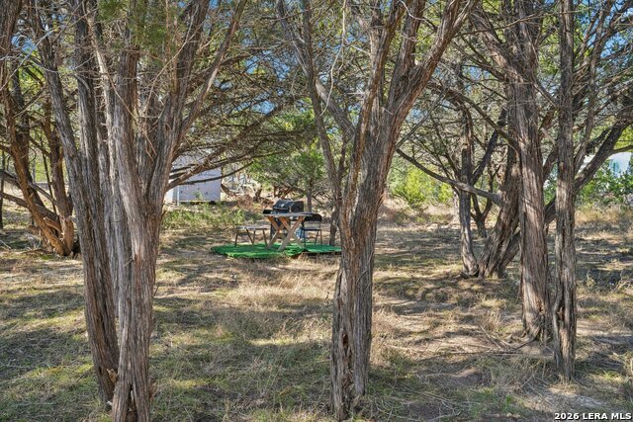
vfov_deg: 46.4
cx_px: 316
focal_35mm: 28
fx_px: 492
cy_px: 211
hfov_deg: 65.5
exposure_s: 1/45
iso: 200
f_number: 8
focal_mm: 28
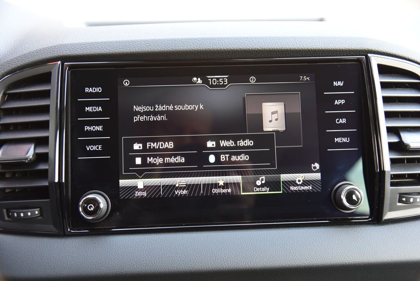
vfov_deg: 35.1
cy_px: 140
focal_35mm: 38
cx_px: 210
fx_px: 444
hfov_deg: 50.7
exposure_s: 1/30
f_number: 4
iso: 500
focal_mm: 38
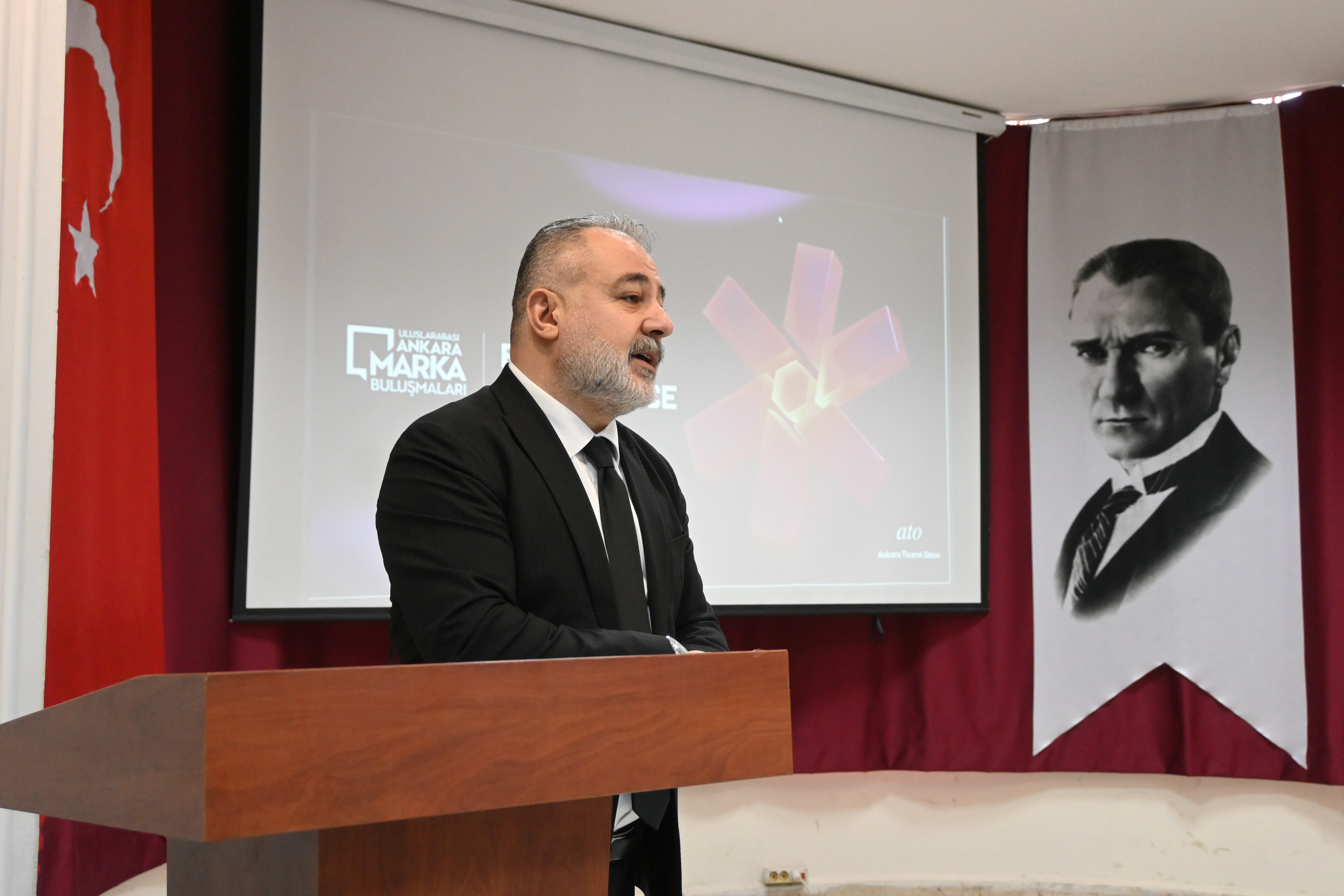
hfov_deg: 49.6
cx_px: 672
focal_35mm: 39
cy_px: 448
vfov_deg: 34.2
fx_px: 1456
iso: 2800
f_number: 4.5
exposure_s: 1/125
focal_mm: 26
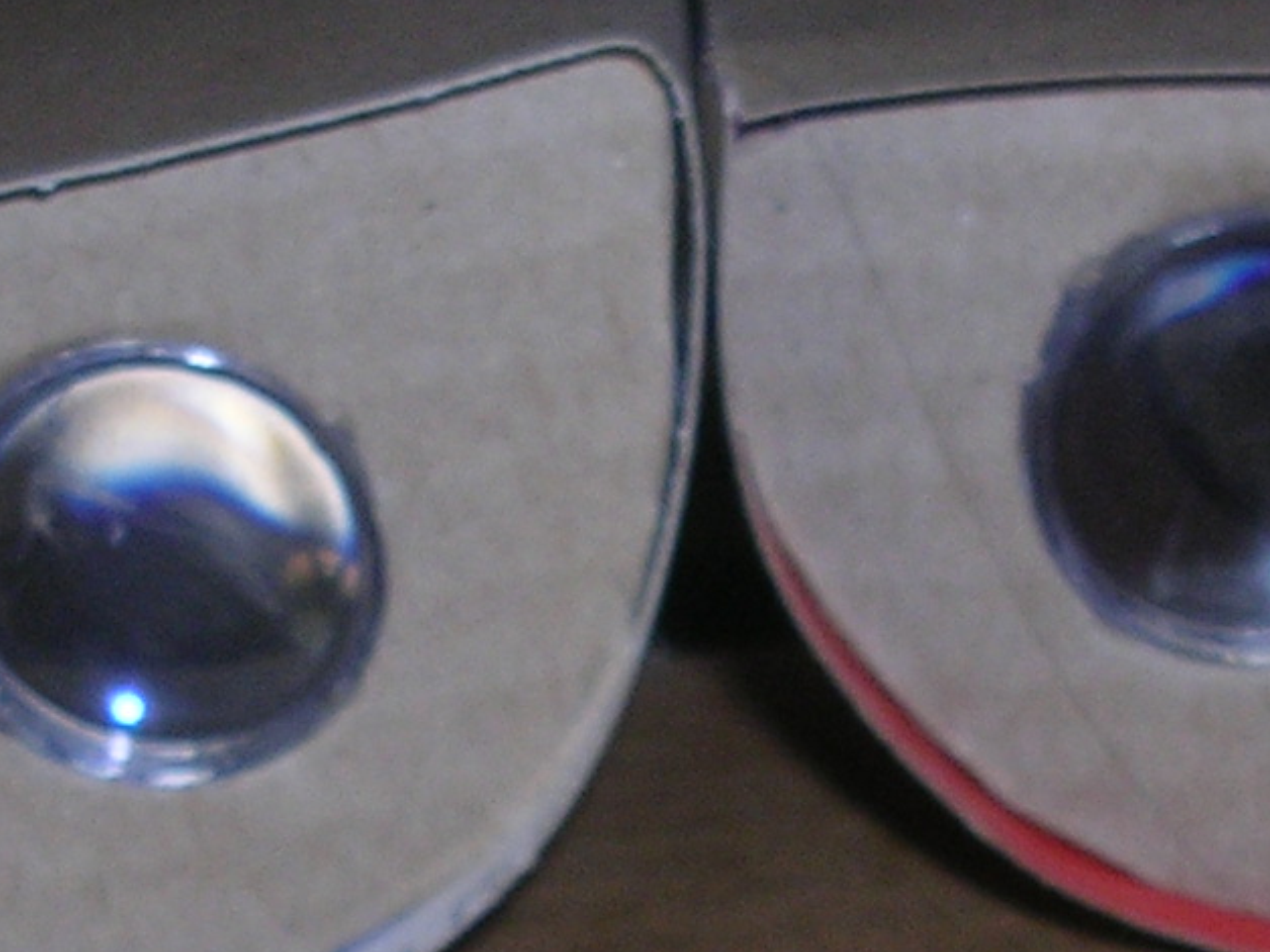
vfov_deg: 11.9
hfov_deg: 15.9
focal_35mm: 124
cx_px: 663
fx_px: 4549
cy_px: 802
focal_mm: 5.8
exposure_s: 1/60.1
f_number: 2.8
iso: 50
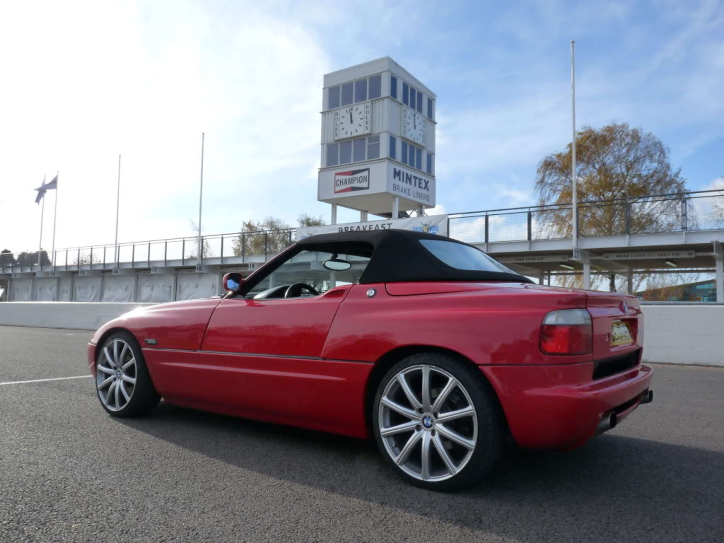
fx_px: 565
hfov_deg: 65.3
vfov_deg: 51.4
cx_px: 362
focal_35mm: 27
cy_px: 272
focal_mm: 4.8
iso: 160
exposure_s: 1/400
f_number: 5.6
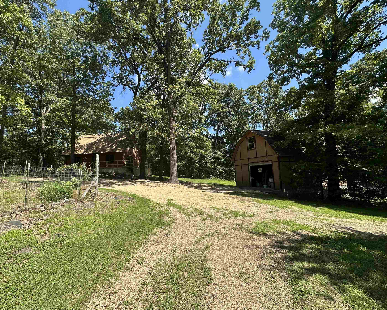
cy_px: 157
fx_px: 172
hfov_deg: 96.5
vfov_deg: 84.0
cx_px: 175
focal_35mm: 15
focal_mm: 2.22
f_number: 2.2
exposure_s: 1/955
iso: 50
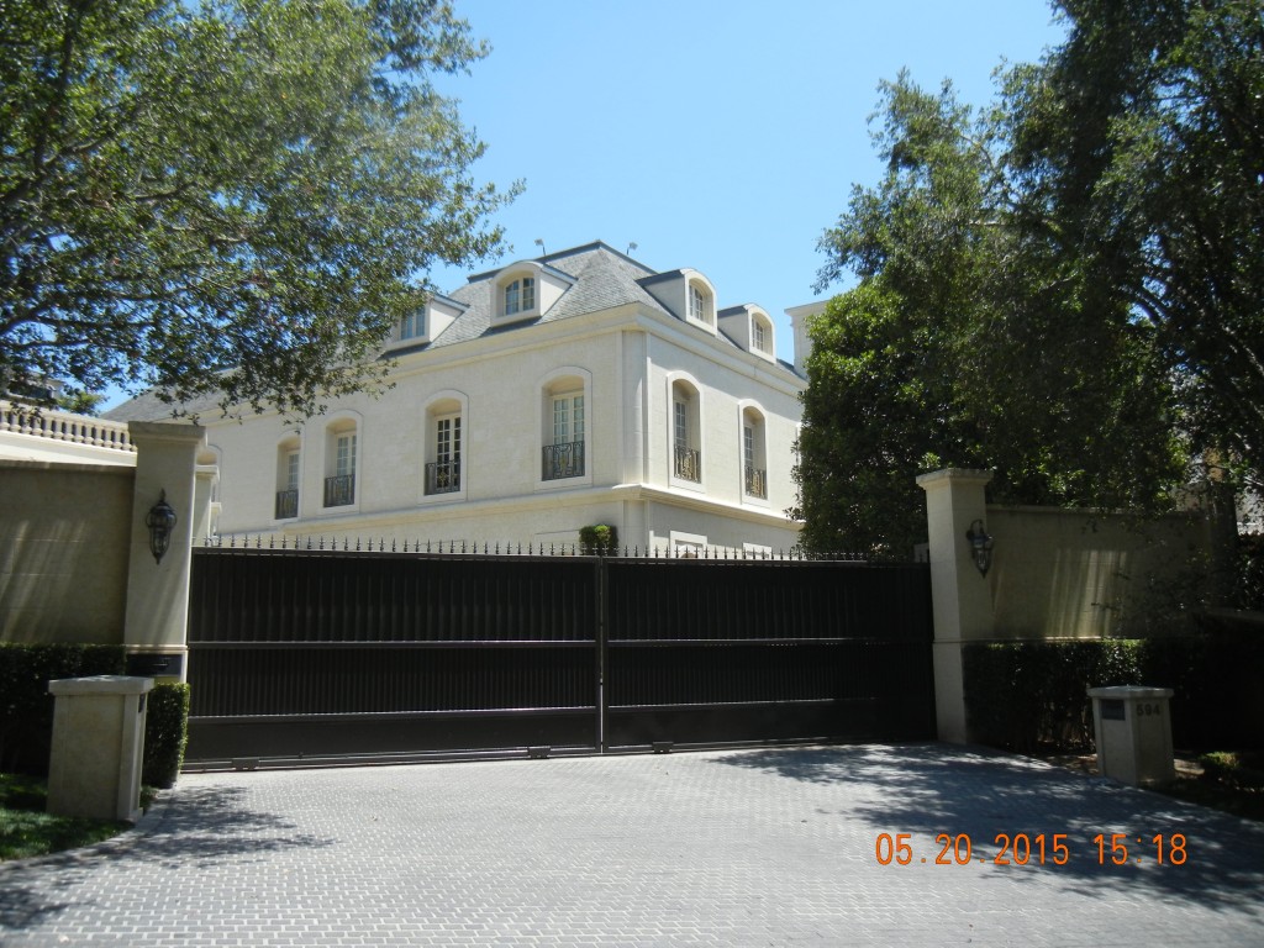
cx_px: 632
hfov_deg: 60.0
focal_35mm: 30
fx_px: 1095
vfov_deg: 46.8
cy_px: 474
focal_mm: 5.4
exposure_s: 1/242
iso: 160
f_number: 7
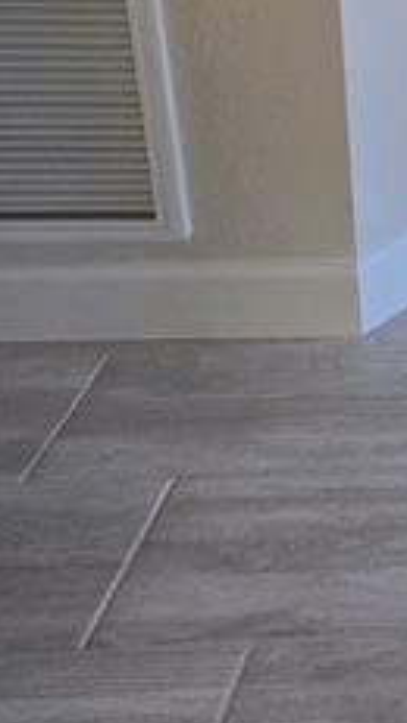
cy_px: -307
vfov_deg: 30.0
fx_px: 901
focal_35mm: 47
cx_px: 845
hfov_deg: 17.2
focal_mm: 2.2
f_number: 2.2
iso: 100
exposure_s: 1/120
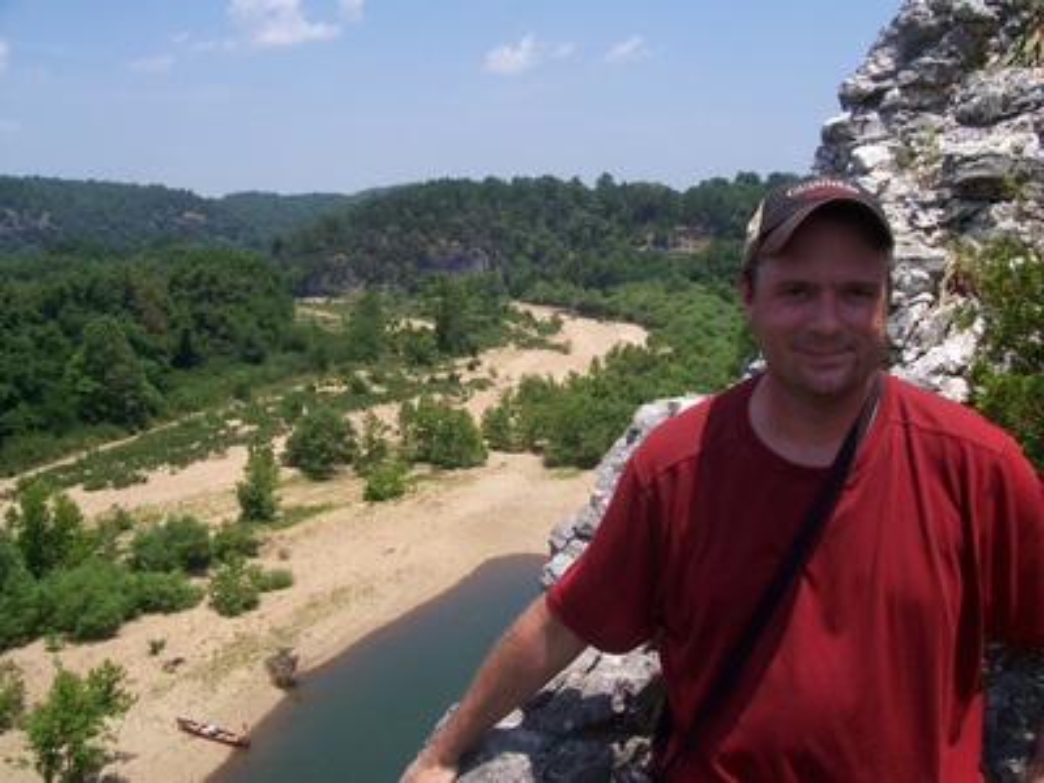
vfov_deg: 41.8
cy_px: 392
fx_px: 1025
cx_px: 522
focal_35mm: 34
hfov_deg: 54.0
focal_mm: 5.6
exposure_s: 1/500
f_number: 5.6
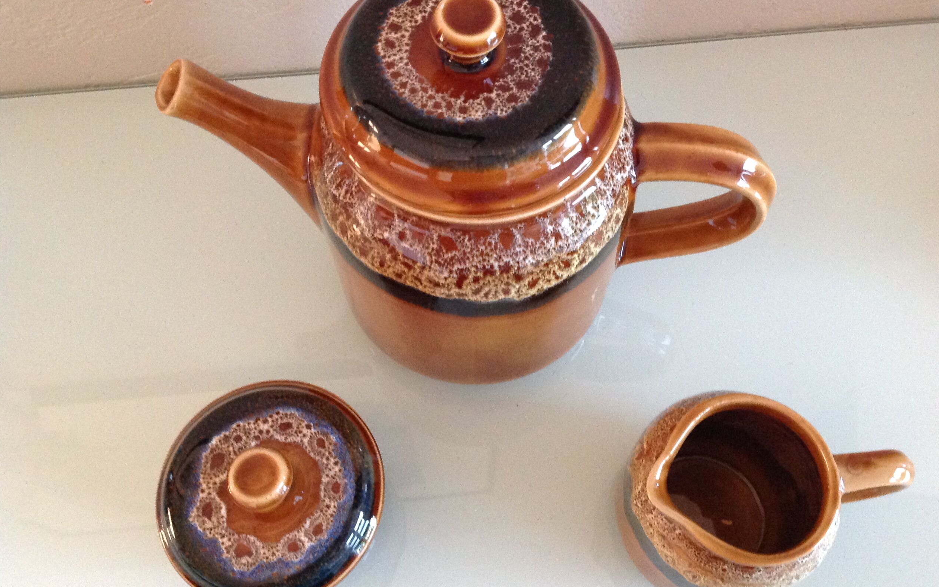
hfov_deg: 51.5
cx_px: 478
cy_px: 282
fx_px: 972
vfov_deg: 33.6
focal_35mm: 38
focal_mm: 4.28
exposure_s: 1/17
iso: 400
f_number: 2.4
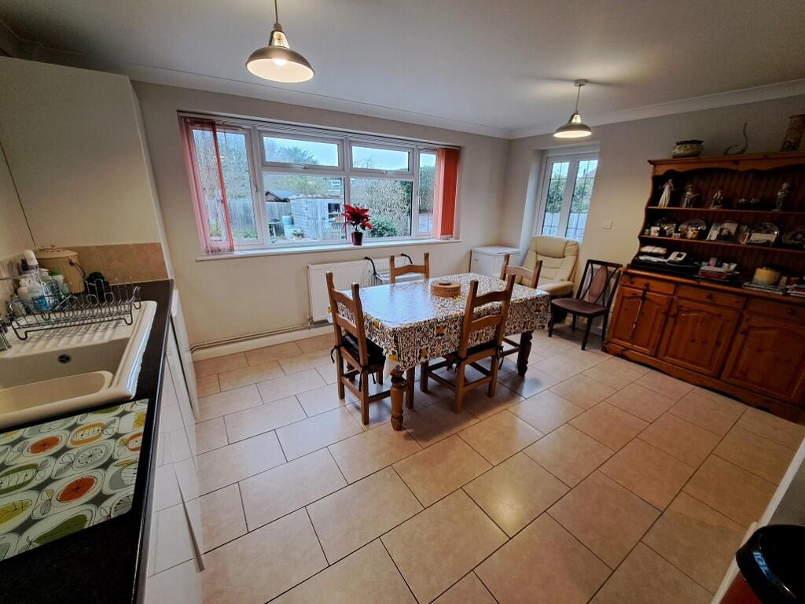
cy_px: 302
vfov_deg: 89.9
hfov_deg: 106.2
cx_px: 402
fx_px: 302
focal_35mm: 13
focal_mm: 1.74
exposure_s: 1/50
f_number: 2.2
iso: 160
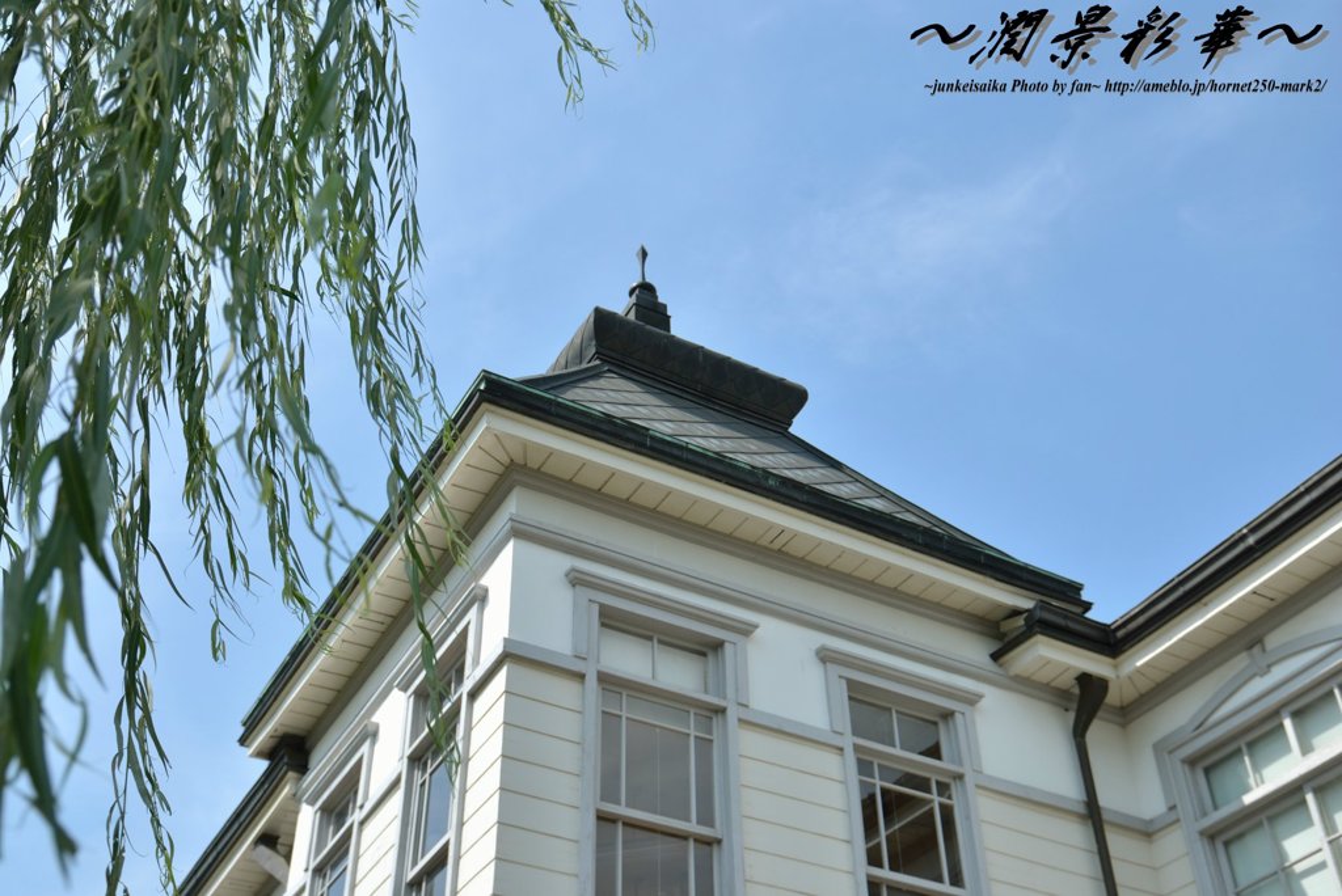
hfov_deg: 47.9
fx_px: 1511
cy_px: 448
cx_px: 671
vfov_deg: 33.1
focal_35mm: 40
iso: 100
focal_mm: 27
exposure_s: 1/400
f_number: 5.6
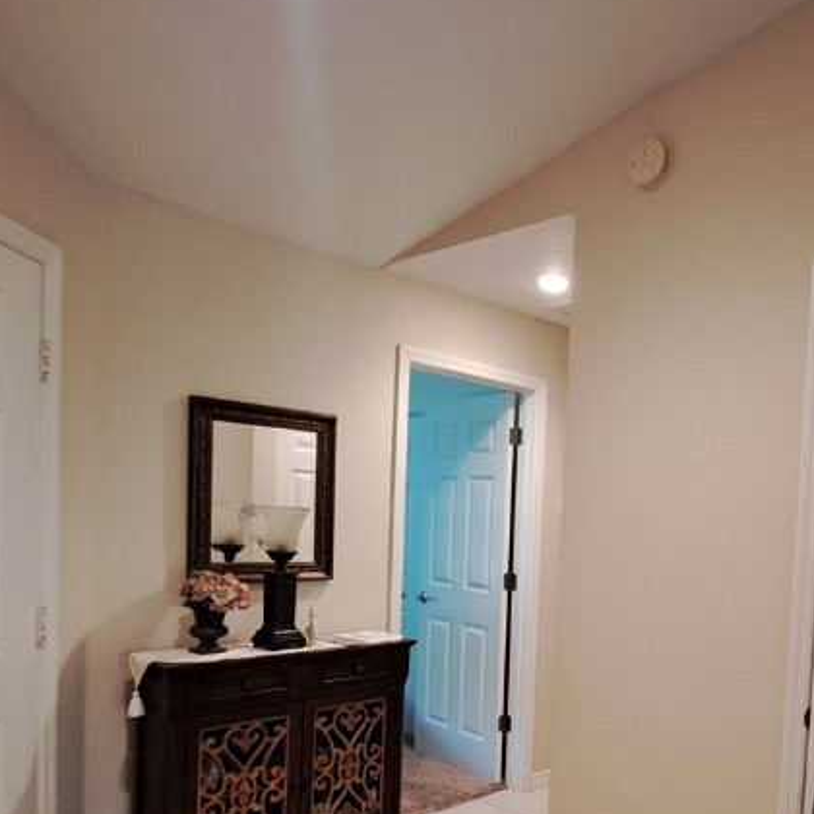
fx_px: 745
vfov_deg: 55.8
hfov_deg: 54.6
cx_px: 612
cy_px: 560
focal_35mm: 28
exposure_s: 1/24
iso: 250
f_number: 2.2
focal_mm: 1.74
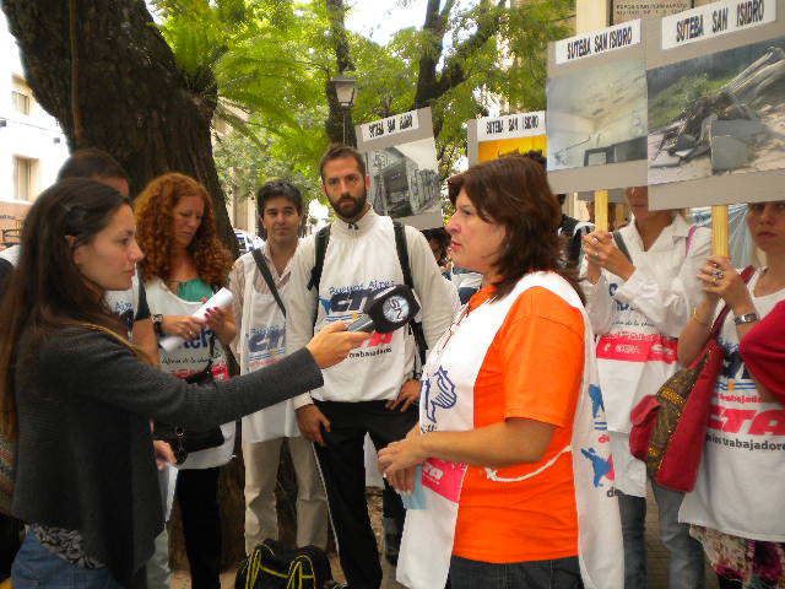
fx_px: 794
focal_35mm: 35
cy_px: 294
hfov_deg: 52.6
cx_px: 392
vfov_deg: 40.7
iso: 80
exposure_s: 1/68.2
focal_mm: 6.3
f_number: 3.1
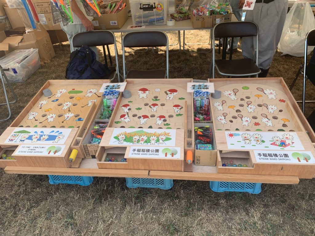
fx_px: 237
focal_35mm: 26
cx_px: 158
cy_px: 118
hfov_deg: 67.3
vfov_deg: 53.1
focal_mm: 4.25
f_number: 1.8
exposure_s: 1/520
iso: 25
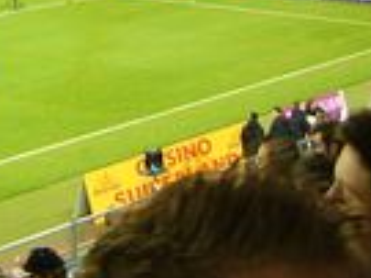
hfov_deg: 13.3
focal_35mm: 148
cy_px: -235
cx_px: 55
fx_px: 1585
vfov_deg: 9.5
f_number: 2.8
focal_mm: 5.8
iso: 100
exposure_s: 1/15
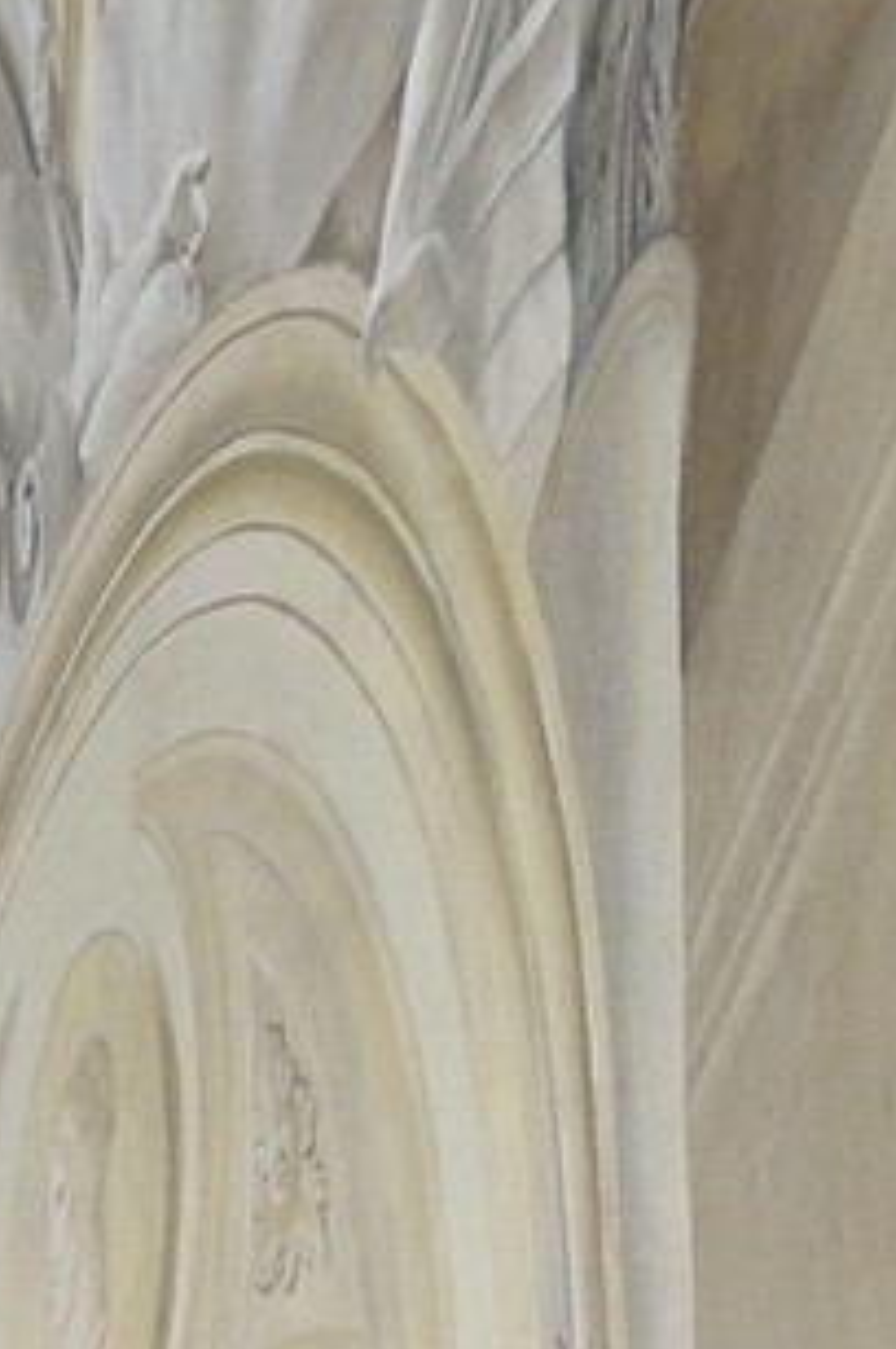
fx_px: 7034
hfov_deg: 6.6
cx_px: -1827
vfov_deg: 9.0
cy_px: 4005
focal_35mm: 188
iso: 800
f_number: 9
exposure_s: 1/60
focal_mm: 24
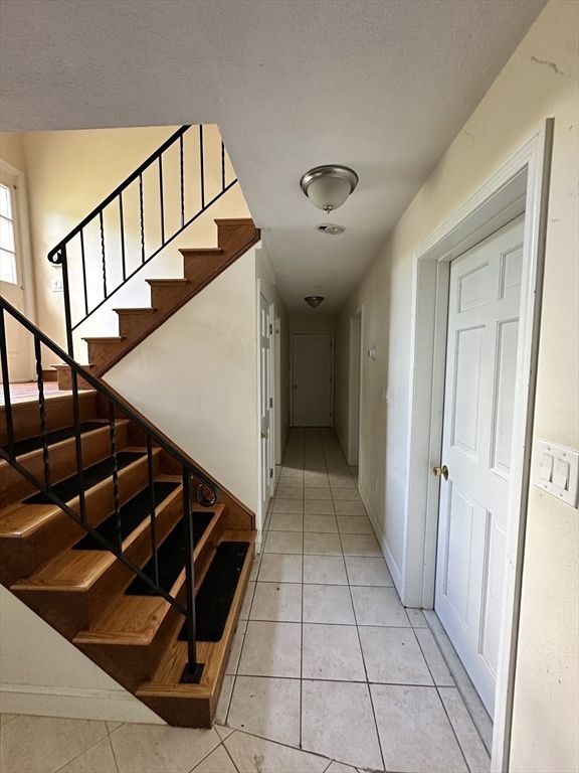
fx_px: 312
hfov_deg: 85.7
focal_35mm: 14
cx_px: 290
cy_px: 386
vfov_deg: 102.1
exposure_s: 1/72
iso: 320
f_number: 2.2
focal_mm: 2.22
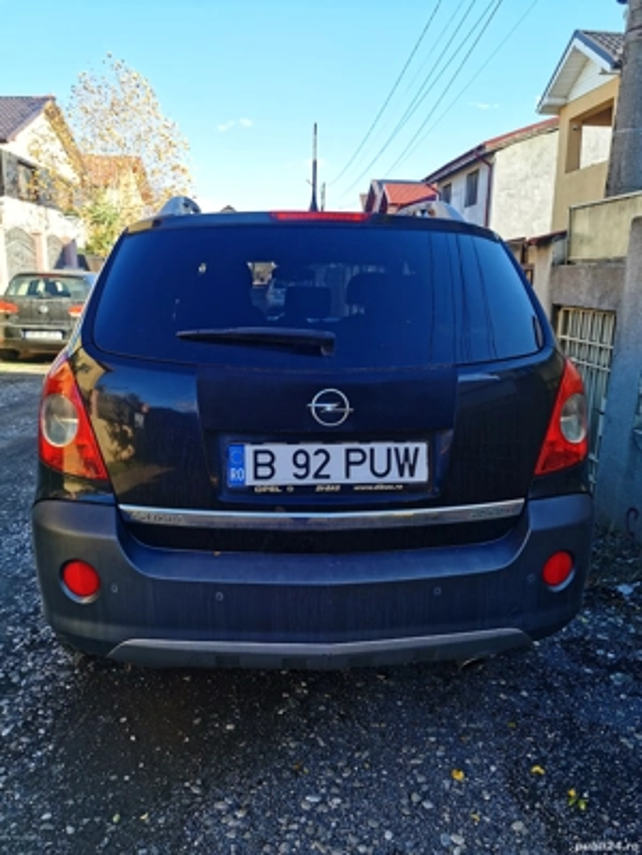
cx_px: 321
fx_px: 668
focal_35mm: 27
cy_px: 428
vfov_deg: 65.3
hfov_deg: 51.4
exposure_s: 1/1202
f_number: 1.6
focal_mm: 5.56
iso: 50
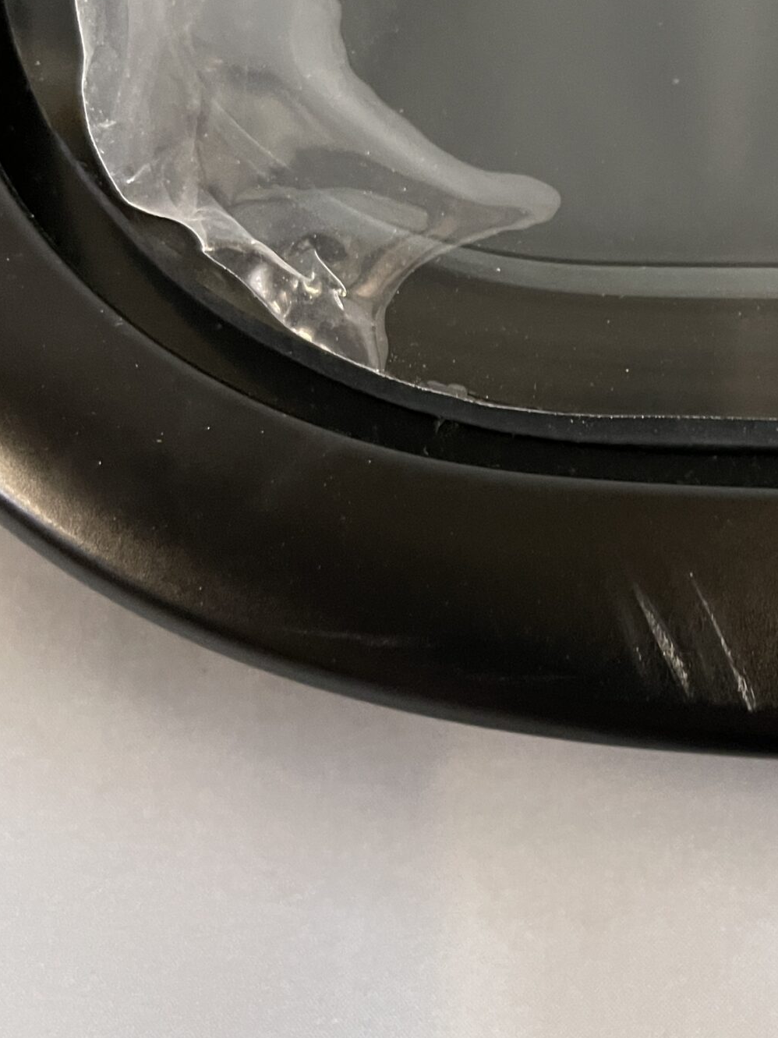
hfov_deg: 28.1
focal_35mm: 50
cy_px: 406
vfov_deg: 38.0
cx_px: 683
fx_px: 1499
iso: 500
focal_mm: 5.1
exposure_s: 1/33
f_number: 1.6
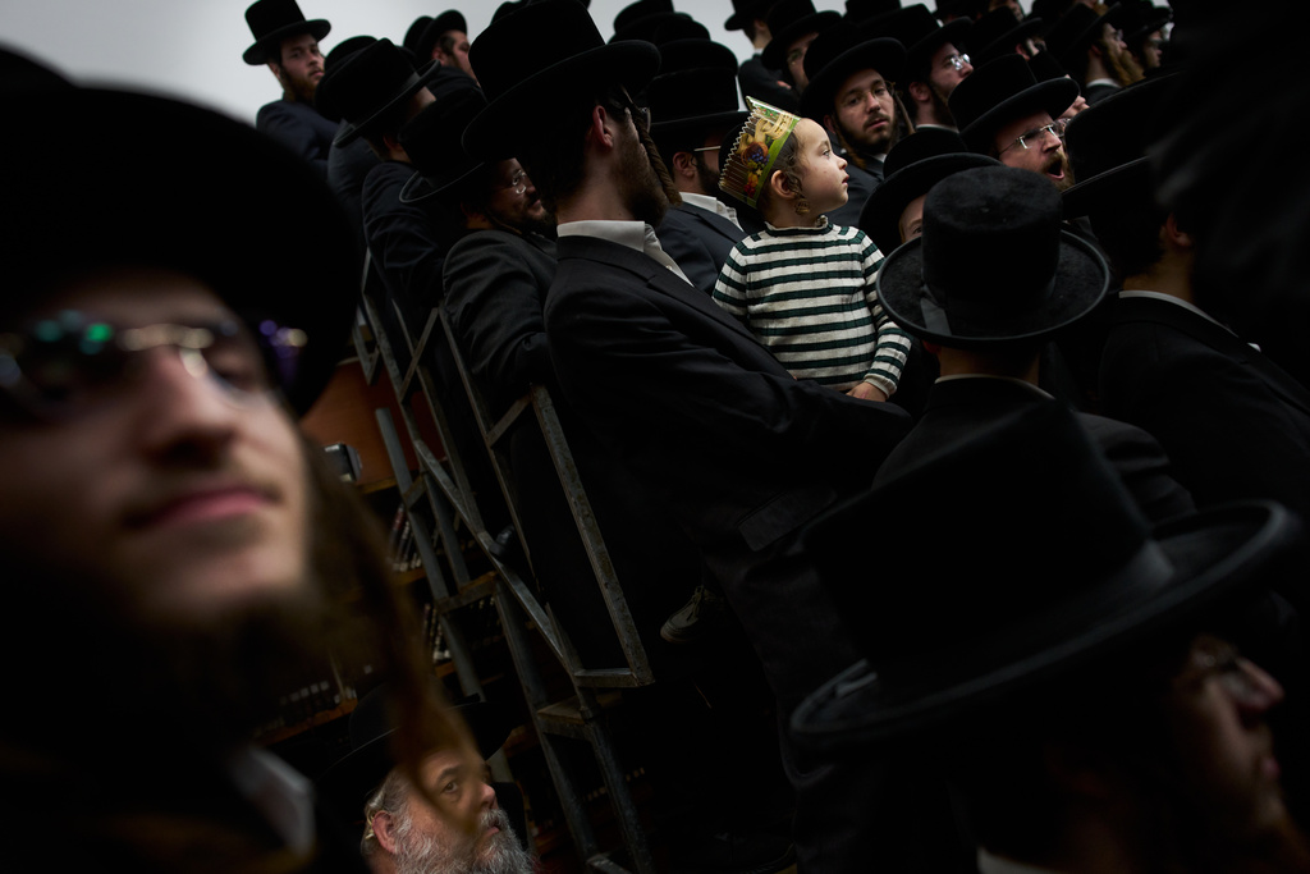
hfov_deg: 73.7
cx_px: 655
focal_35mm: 24
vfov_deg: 53.1
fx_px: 873
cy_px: 437
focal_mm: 24
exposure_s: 1/640
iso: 640
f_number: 2.2
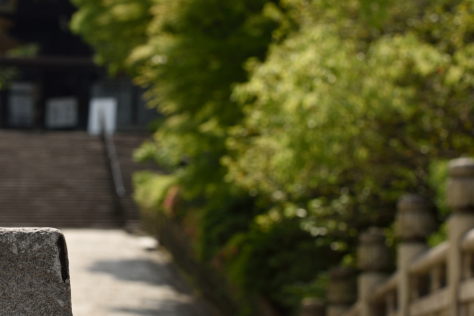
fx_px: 2421
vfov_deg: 7.5
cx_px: 188
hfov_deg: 11.2
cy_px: 173
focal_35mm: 184
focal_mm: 86
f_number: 10
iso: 110
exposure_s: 1/200
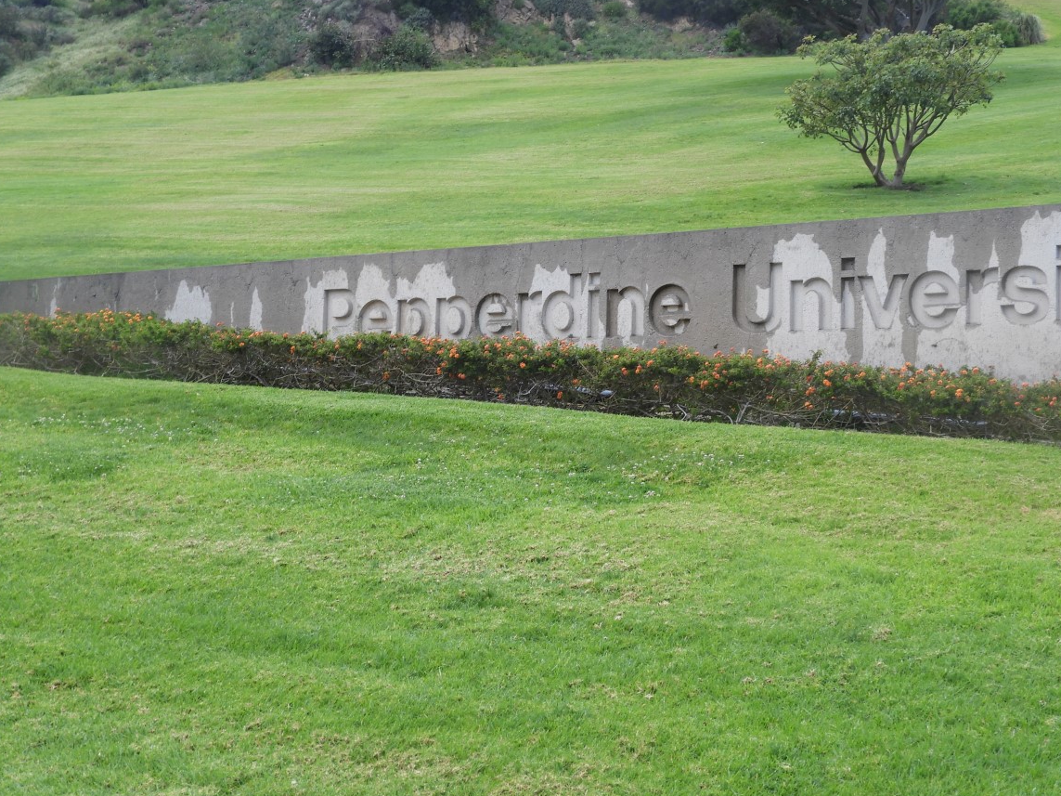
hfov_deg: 30.7
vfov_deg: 23.2
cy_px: 313
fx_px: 1931
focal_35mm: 63
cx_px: 569
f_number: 4
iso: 100
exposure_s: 1/40
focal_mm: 9
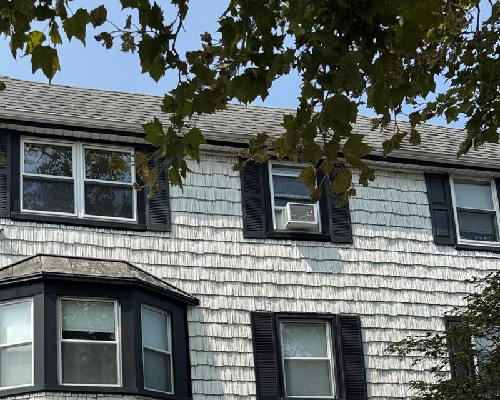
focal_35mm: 45
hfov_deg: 40.5
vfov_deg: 30.4
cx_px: 159
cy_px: 425
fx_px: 666
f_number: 1.78
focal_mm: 6.76
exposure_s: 1/4310
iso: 80
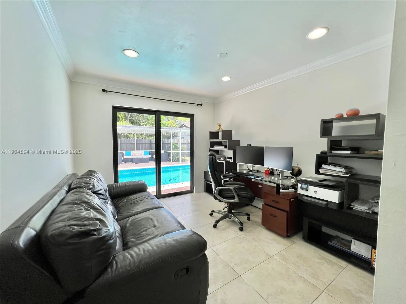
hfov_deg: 106.2
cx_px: 203
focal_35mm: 13
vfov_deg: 89.9
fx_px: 152
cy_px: 152
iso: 50
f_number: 1.8
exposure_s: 1/120
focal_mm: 1.57
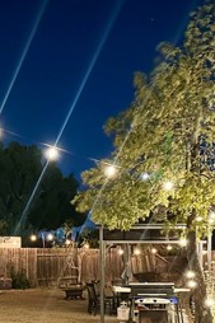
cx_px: 11
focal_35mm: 63
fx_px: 565
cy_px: 243
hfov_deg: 21.0
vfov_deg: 31.3
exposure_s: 1/15
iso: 2500
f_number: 1.78
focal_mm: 6.86
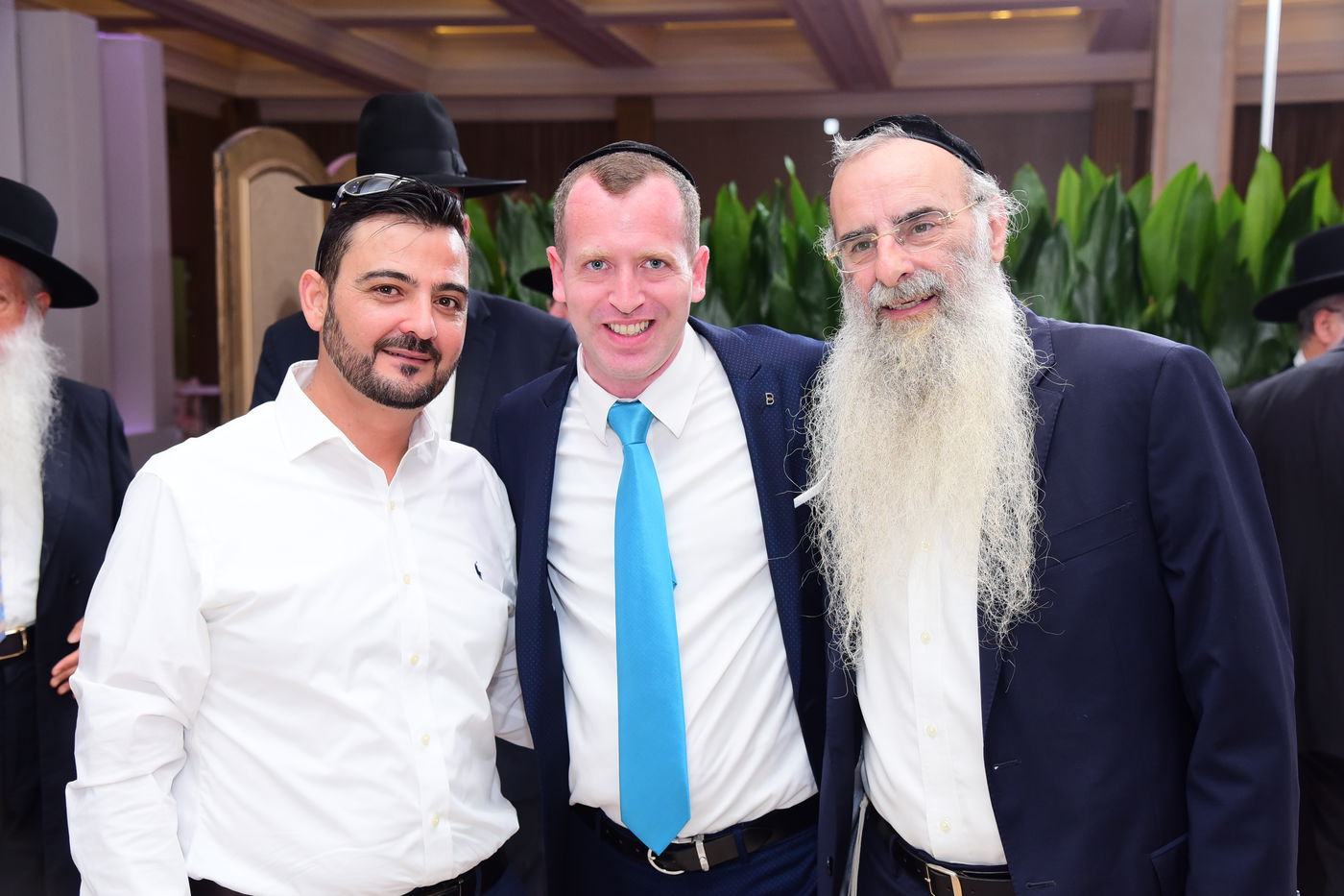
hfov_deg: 41.1
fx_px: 1792
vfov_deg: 28.1
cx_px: 672
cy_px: 448
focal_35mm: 48
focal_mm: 48
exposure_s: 1/160
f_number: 4.5
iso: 1250
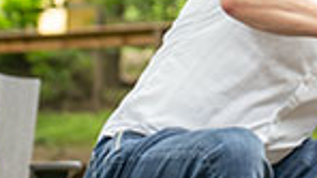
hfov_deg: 9.1
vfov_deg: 5.3
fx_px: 1932
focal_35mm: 230
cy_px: 73
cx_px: 527
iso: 500
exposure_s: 1/320
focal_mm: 54
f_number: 2.8
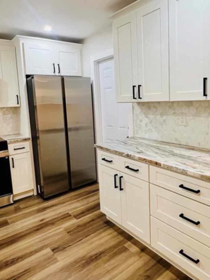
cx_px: 108
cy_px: 123
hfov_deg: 56.8
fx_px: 194
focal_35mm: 24
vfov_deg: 71.3
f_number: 1.8
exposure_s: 1/60
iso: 125
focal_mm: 1.57
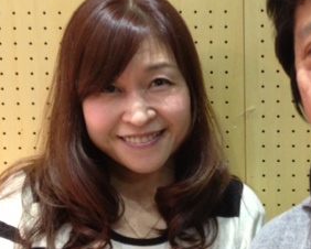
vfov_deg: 21.0
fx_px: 672
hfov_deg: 25.5
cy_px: 106
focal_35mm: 73
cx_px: 256
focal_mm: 4.13
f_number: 2.4
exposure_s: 1/20
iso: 200
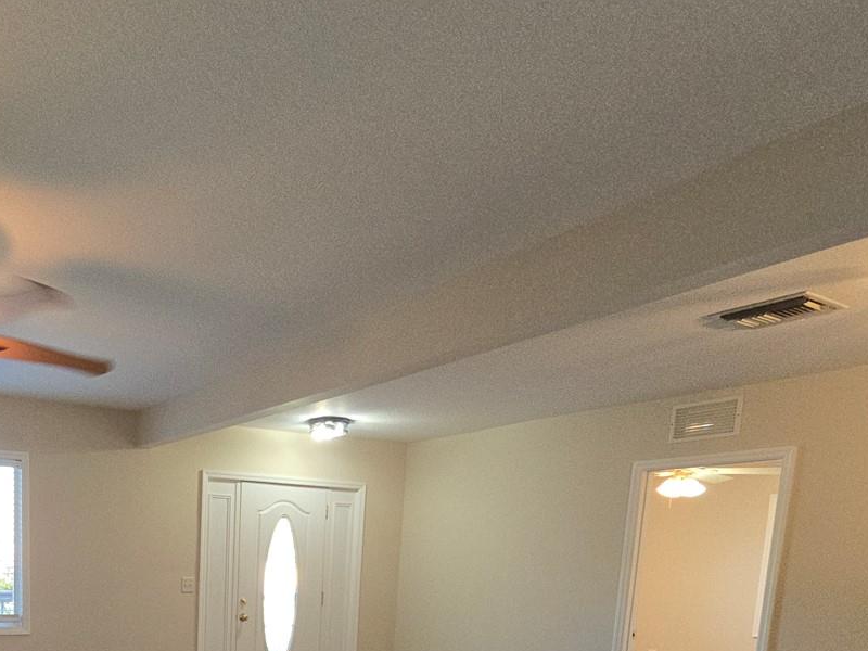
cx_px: 161
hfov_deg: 61.2
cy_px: 641
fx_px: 652
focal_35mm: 26
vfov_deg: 45.4
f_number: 2.2
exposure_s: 1/60
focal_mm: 2.2
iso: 125
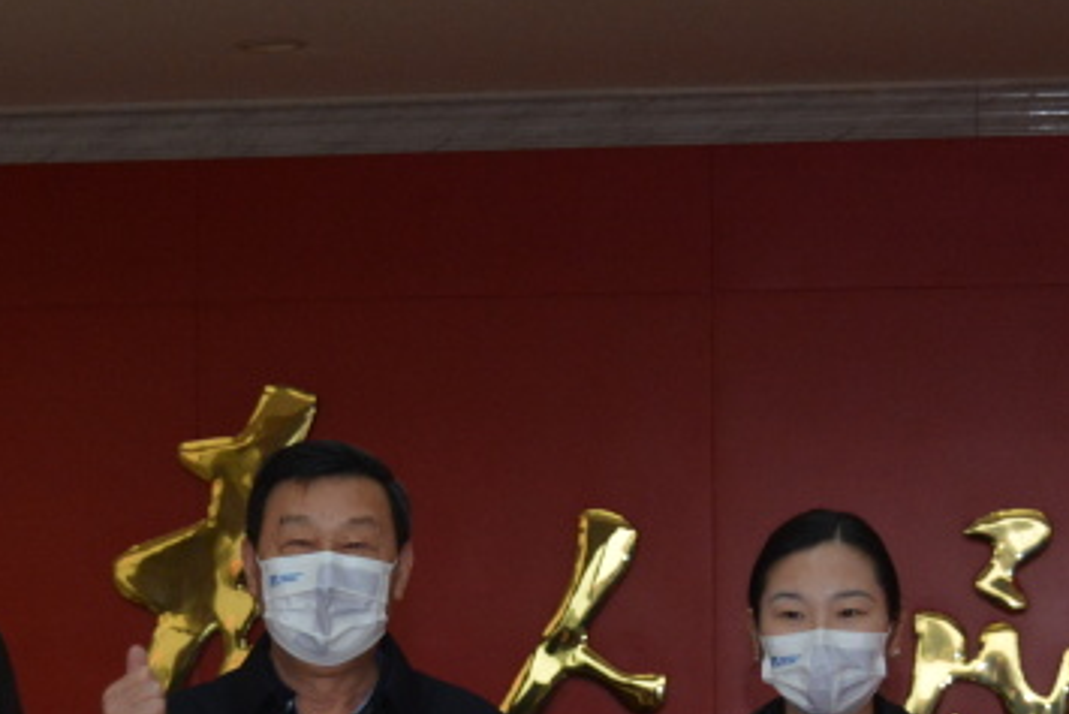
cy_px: 657
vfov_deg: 9.4
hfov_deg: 14.0
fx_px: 4337
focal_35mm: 146
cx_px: 400
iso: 800
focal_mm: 32
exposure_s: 1/60
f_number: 4.5
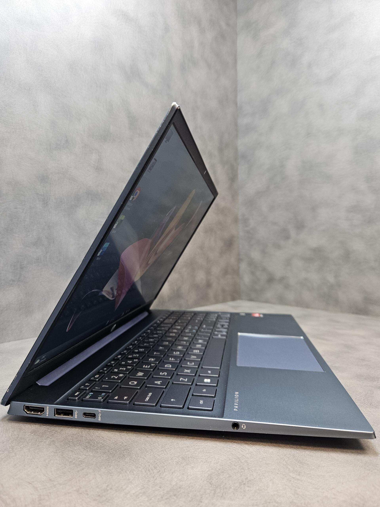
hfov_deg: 58.9
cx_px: 190
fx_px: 337
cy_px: 254
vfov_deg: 73.9
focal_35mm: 23
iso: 250
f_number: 1.8
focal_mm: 5.4
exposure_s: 1/100
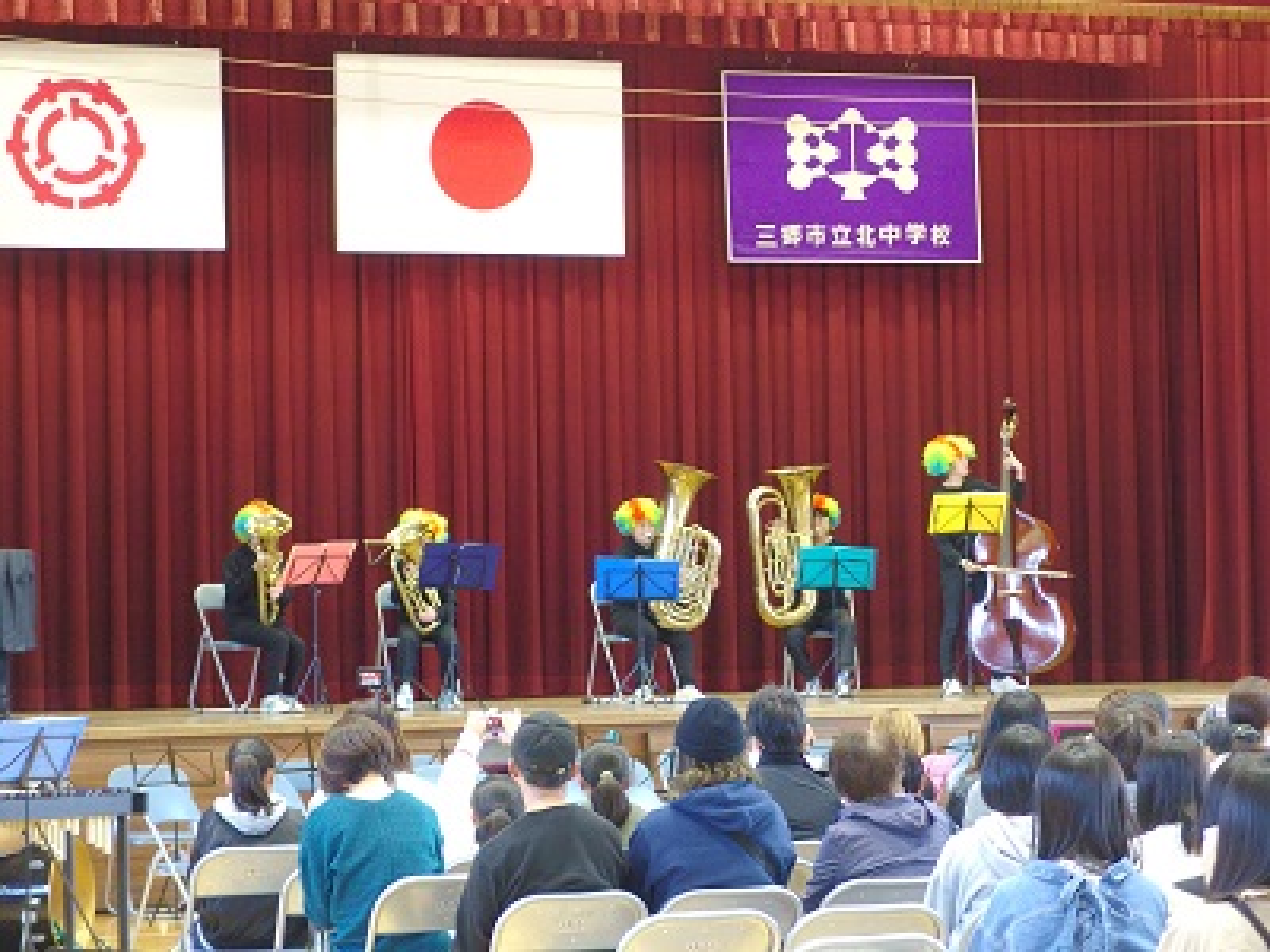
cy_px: 476
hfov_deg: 17.6
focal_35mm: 112
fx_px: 4109
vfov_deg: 13.2
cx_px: 635
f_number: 2.5
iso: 1600
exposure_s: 1/100
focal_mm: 24
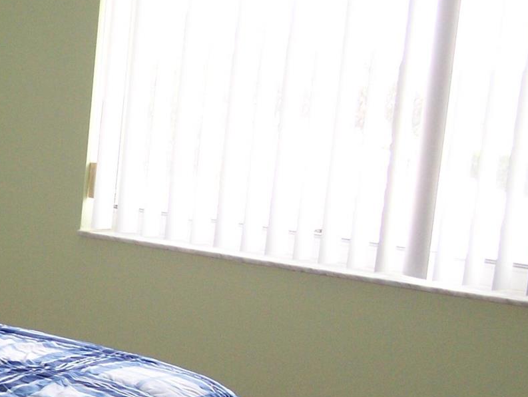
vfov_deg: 15.0
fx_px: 1496
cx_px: -54
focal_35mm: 98
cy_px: 331
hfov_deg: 19.2
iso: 160
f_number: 2.8
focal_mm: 6.3
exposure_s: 1/60
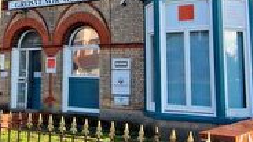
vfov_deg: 21.8
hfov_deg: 37.3
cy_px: 23
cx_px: 54
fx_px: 362
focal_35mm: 54
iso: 50
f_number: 2.2
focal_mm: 2.2
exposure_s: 1/774
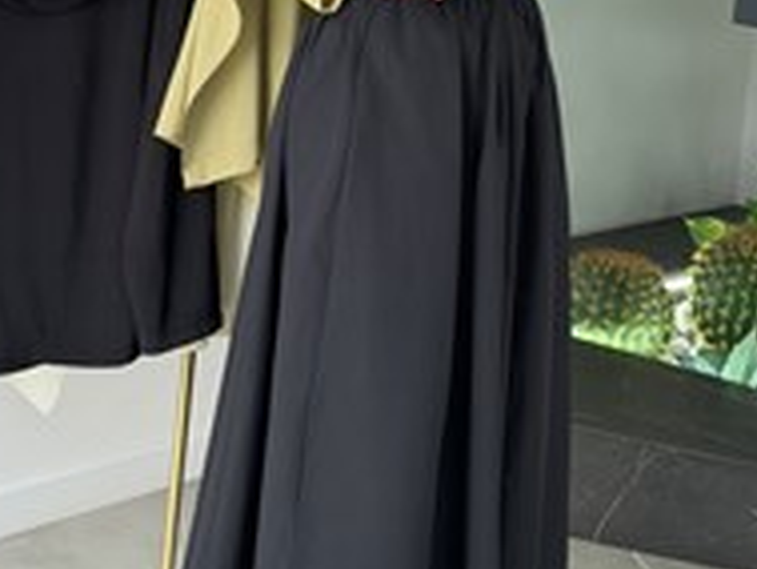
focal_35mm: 105
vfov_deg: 13.8
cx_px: 368
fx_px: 2298
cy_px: -50
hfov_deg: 18.7
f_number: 1.78
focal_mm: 6.76
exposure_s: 1/187
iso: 80
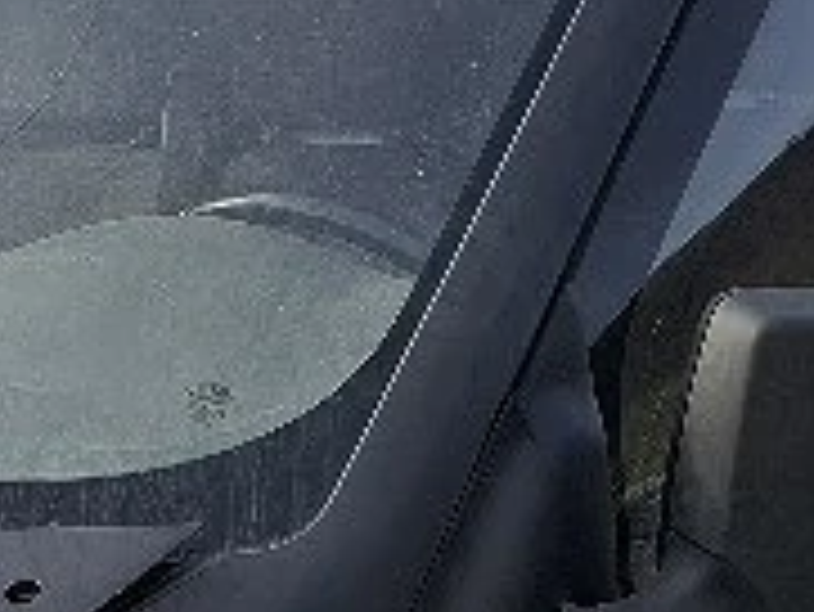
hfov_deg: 15.5
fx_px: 2988
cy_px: 594
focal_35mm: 127
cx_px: 337
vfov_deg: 11.6
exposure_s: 1/1667
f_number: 1.8
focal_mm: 5.54
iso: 50
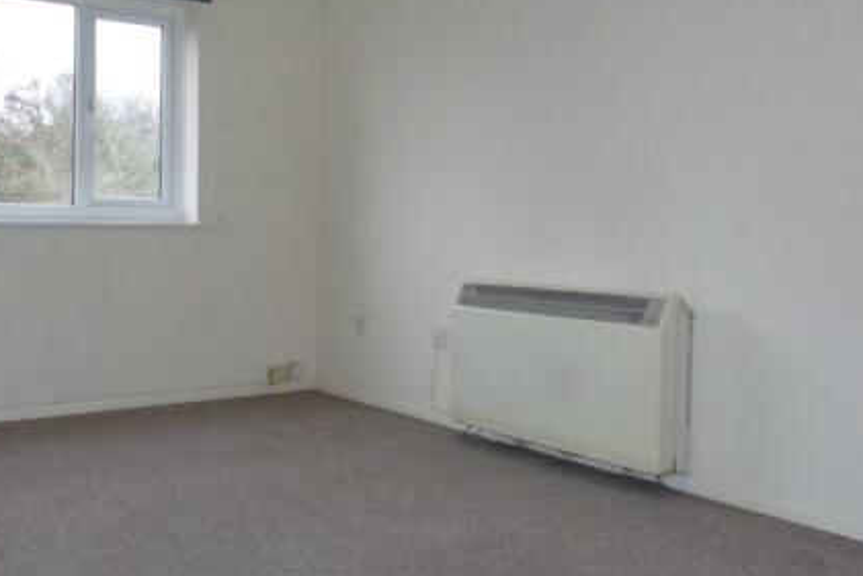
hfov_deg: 51.9
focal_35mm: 36
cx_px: 274
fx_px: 863
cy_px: 227
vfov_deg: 36.7
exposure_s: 1/400
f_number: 4
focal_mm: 4.5
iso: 800
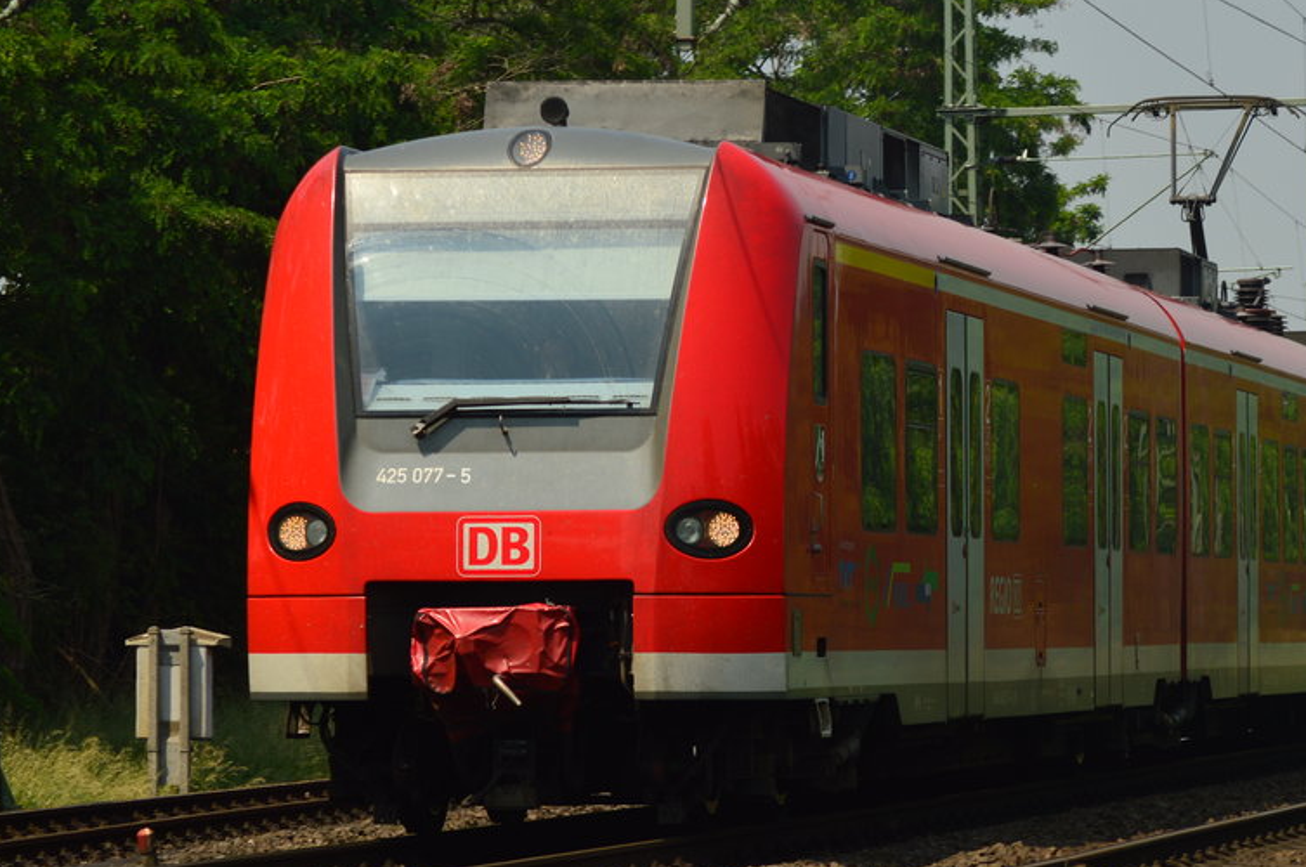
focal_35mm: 215
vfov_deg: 6.4
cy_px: 556
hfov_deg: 9.6
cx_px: 917
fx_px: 7790
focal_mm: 90
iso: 100
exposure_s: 1/400
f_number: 8
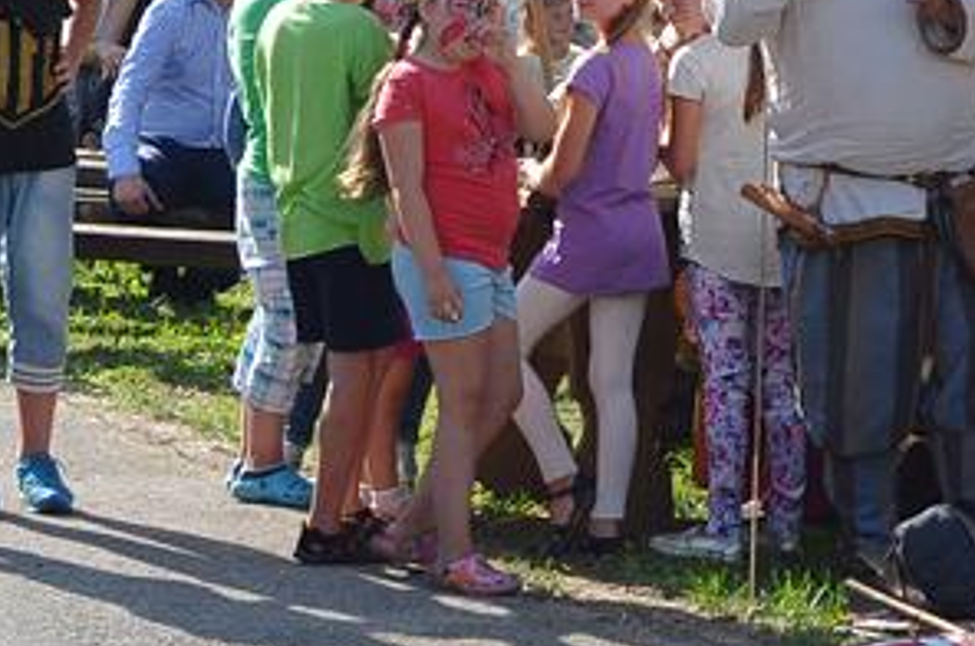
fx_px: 8162
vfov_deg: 4.5
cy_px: 143
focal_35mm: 302
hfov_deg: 6.8
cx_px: 863
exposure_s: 1/800
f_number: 7.1
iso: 640
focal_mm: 70
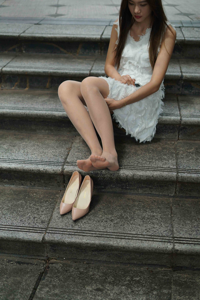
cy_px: 150
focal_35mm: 50
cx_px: 100
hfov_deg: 27.0
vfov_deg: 39.6
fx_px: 416
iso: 320
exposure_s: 1/4000
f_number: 2
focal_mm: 50
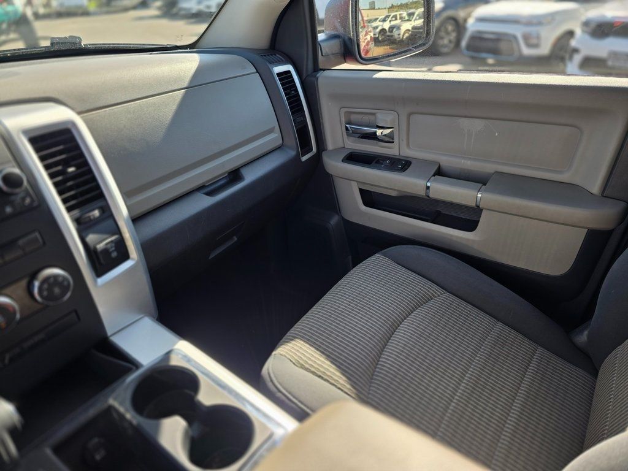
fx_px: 417
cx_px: 314
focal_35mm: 23
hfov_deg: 73.9
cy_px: 236
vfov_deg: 58.9
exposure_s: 1/147
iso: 12
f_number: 1.7
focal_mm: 6.3
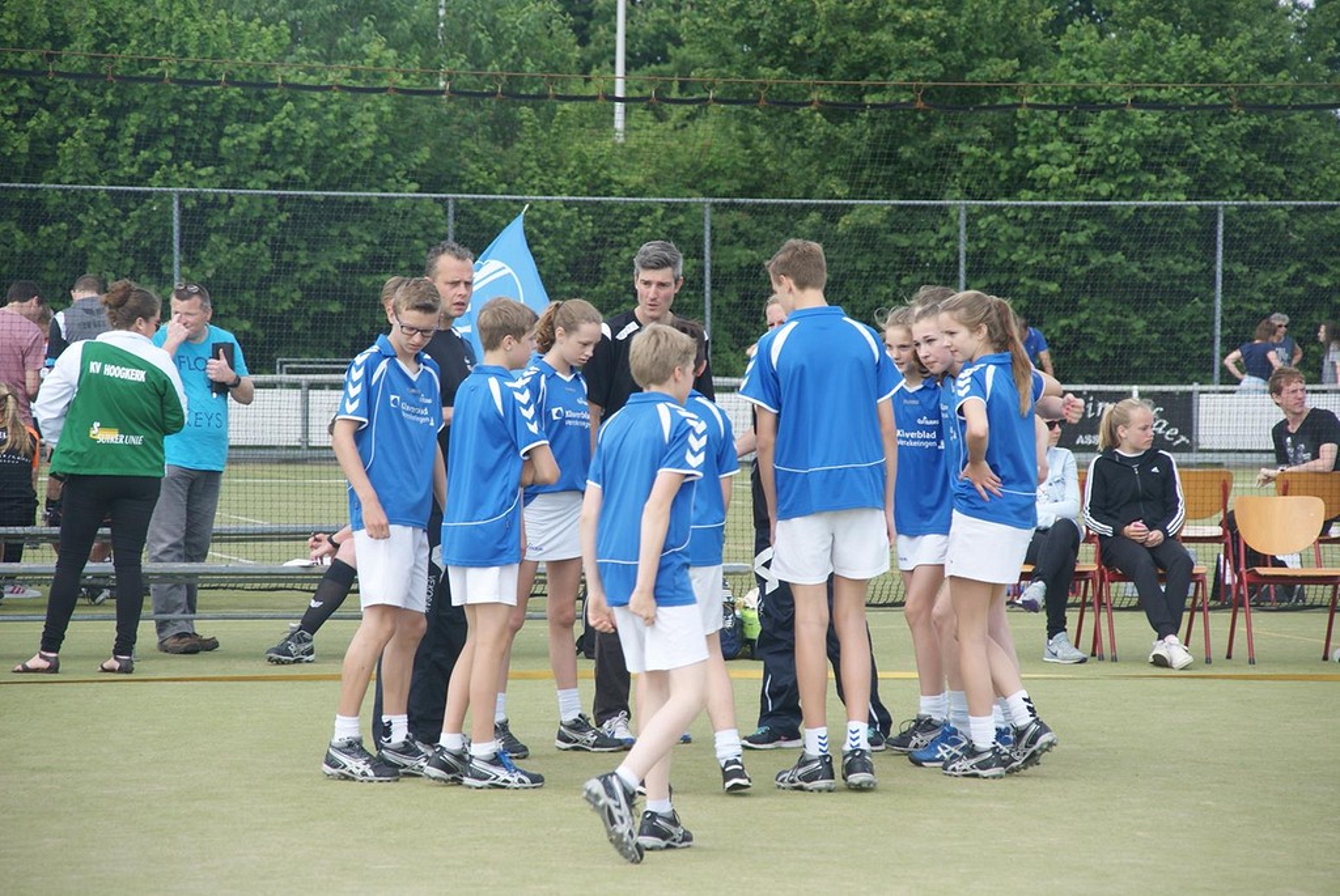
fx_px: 6707
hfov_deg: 11.4
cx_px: 670
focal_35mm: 180
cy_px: 448
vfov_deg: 7.6
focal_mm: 120
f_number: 5.6
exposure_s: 1/200
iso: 100
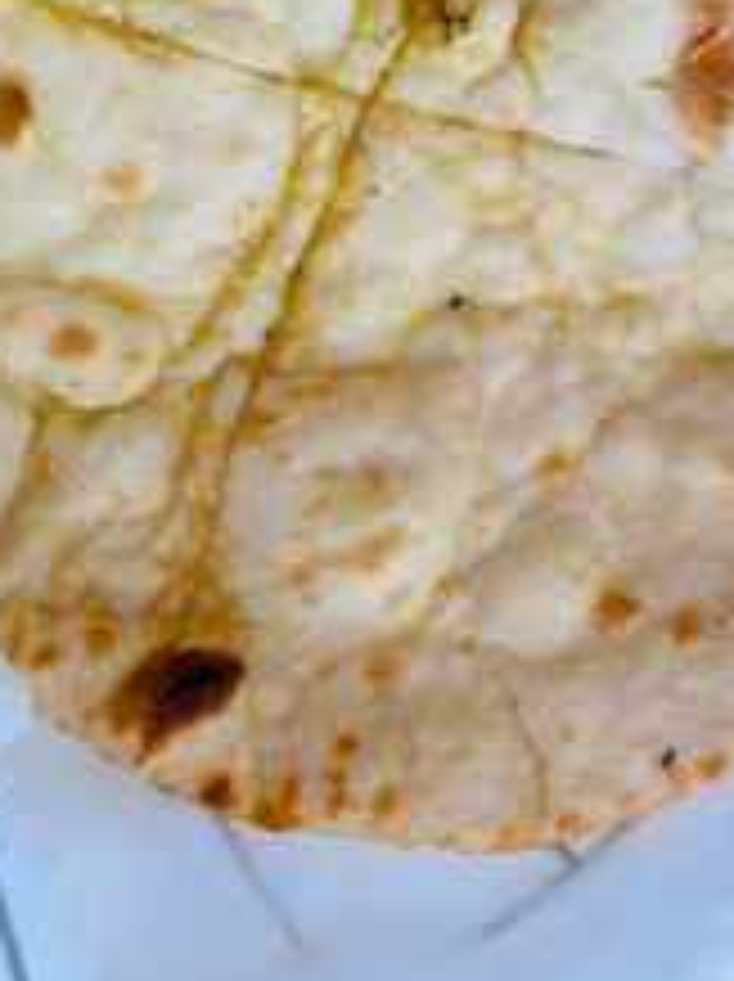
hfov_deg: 15.7
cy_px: 45
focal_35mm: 94
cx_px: 410
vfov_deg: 20.3
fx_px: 2663
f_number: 1.78
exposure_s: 1/100
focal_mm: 6.86
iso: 125
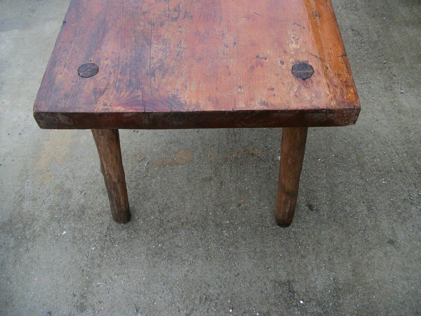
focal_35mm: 32
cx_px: 210
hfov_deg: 56.8
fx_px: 389
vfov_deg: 44.2
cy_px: 158
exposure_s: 1/320
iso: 80
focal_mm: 5.7
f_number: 2.9
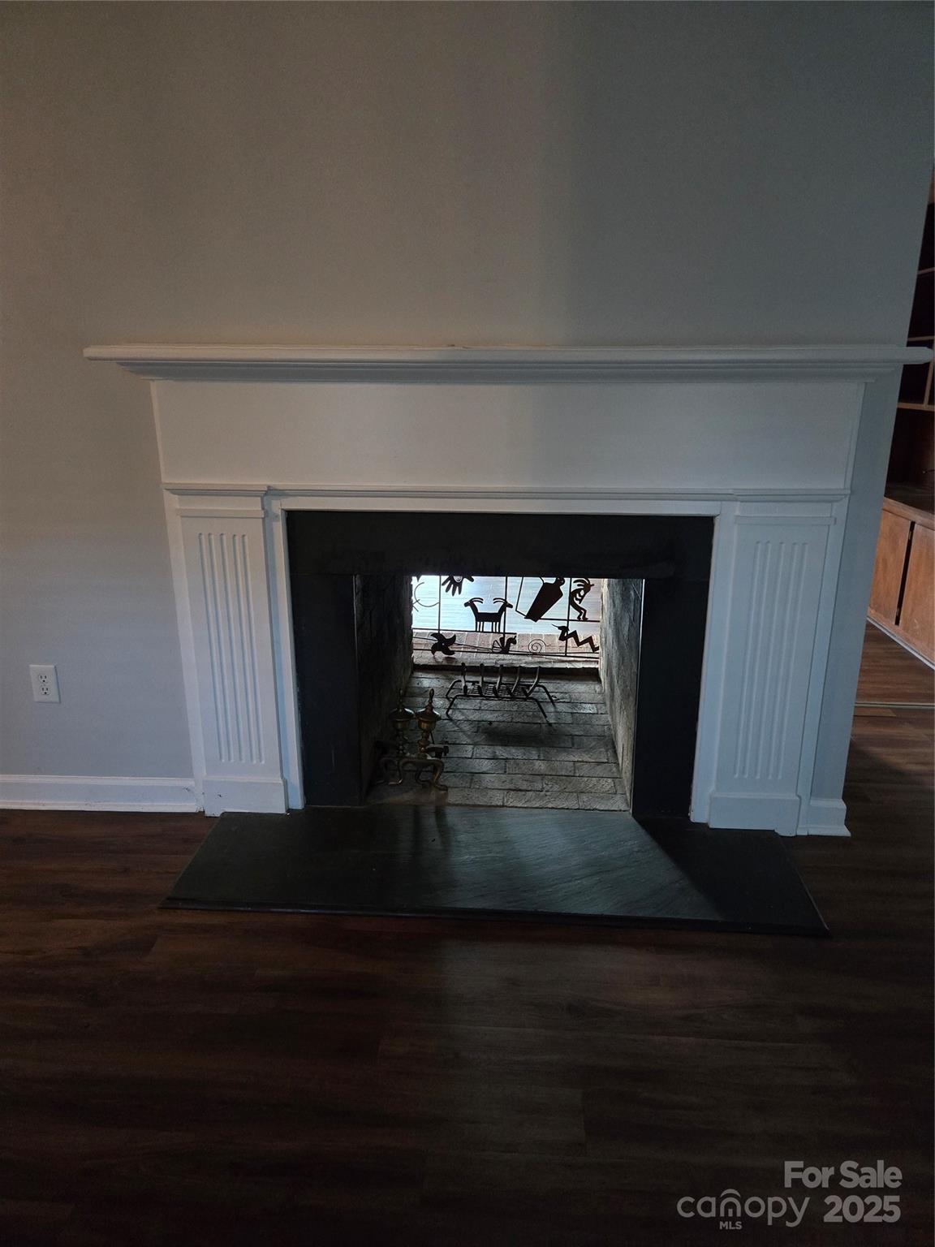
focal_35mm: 23
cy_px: 624
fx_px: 828
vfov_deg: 73.9
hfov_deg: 58.9
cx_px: 468
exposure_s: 1/40
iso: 1250
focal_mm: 5.4
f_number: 1.8
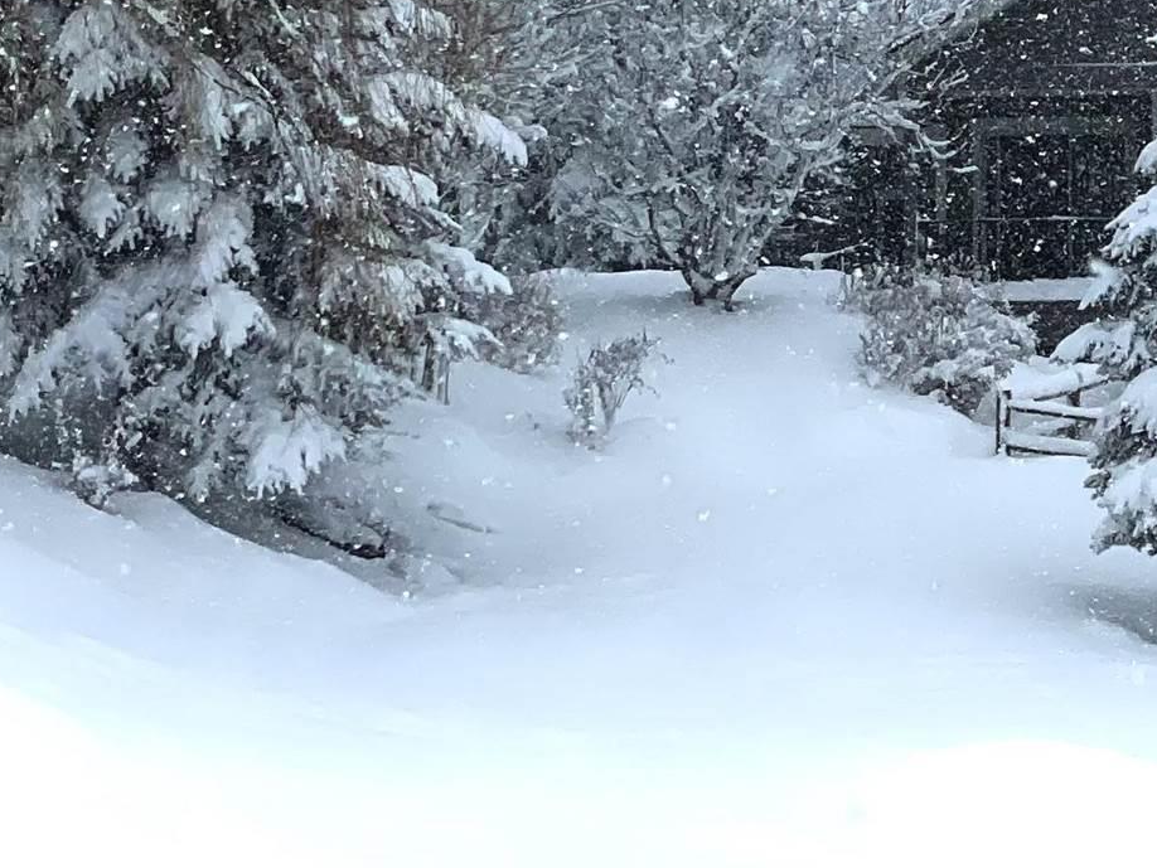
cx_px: 1714
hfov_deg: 10.9
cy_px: -98
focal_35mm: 174
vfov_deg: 8.5
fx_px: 5817
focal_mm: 6
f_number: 2
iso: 25
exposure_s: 1/3425
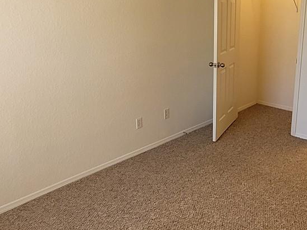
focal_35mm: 38
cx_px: 197
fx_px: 337
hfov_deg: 48.4
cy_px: 106
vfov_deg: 37.7
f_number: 2.2
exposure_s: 1/60
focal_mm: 1.74
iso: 160
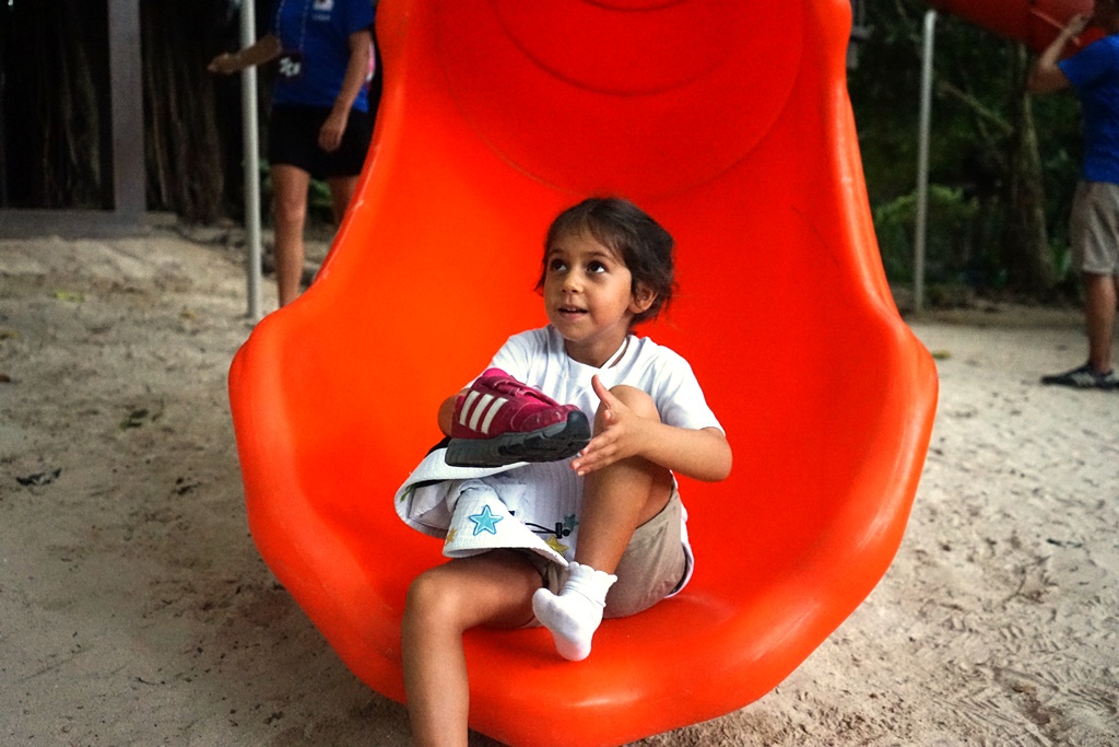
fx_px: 1181
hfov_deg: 50.7
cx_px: 560
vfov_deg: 35.1
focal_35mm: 38
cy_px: 374
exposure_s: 1/640
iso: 6400
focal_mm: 38
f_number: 4
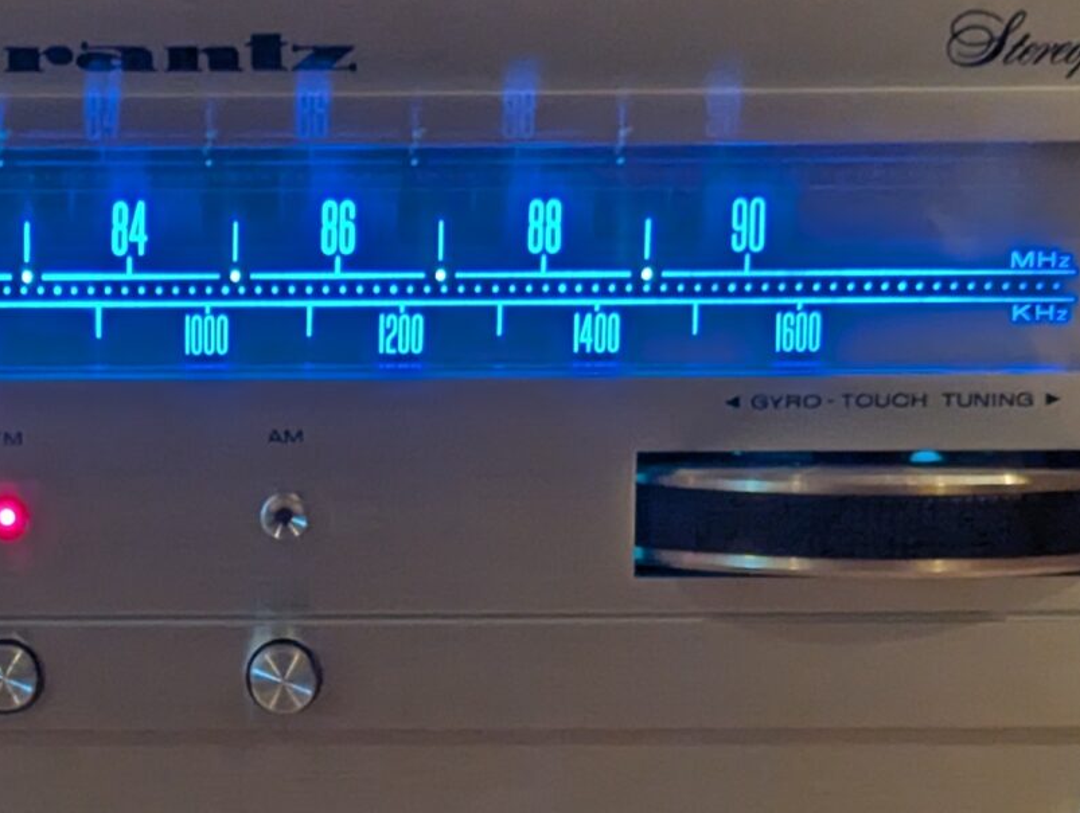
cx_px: 56
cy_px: 883
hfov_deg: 12.8
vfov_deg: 9.6
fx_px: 4781
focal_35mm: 153
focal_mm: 6.81
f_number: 1.85
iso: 229
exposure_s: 1/24
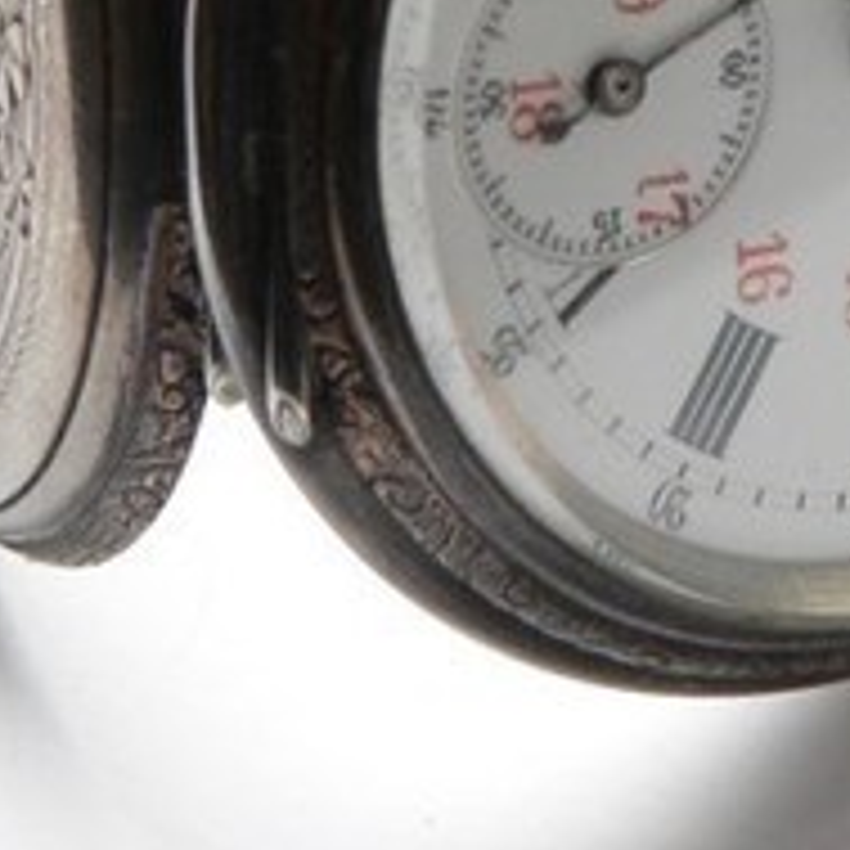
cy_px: 135
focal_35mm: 284
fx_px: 7890
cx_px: 738
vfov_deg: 6.2
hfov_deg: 6.2
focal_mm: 15.8
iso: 100
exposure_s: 1/30
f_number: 3.2
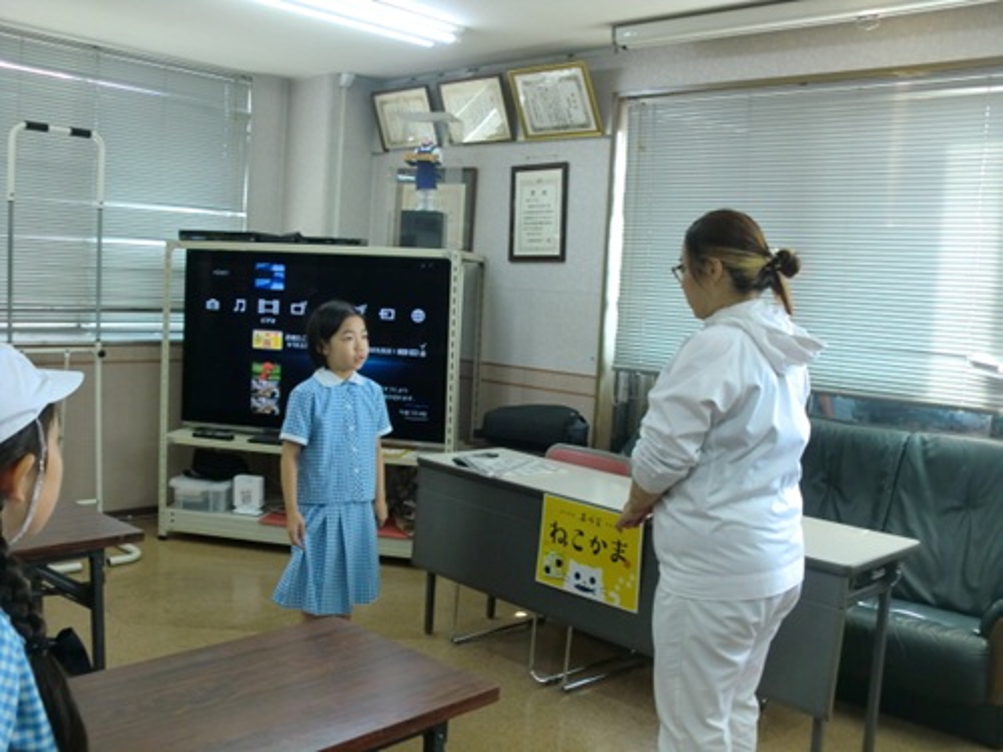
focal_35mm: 35
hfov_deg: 52.6
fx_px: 1014
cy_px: 376
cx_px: 502
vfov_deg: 40.7
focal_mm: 6.3
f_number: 3.1
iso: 160
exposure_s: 1/60
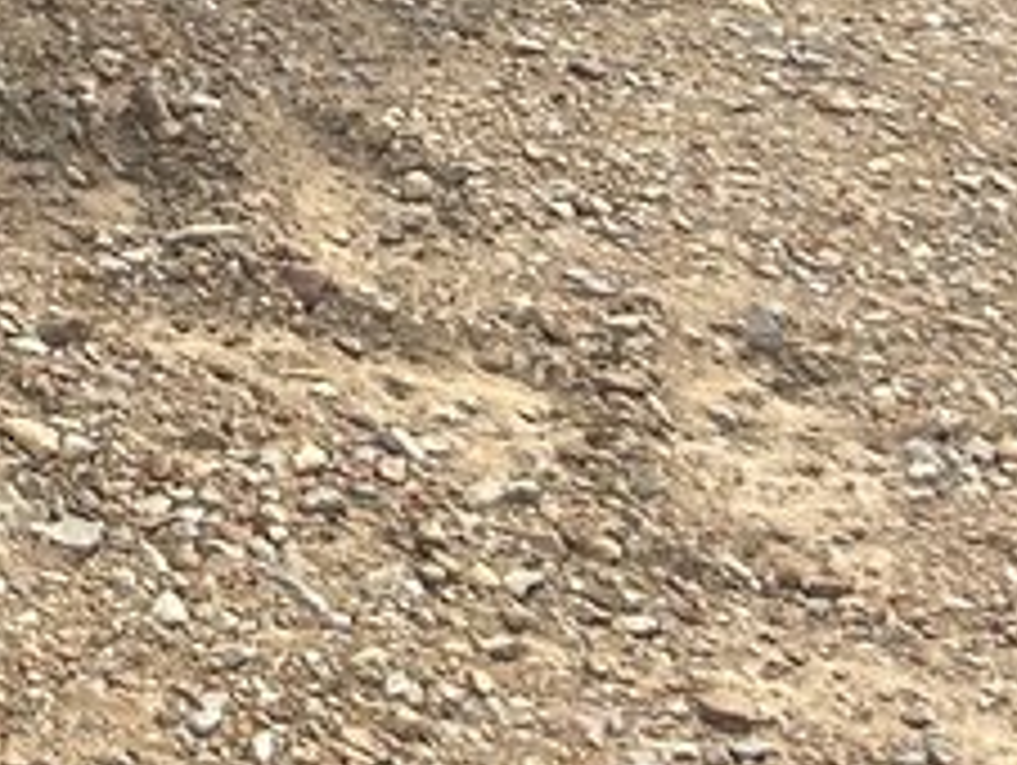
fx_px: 5117
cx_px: -1789
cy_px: -1460
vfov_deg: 7.6
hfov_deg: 9.5
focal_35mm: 174
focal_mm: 5.7
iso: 50
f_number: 1.5
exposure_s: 1/3704
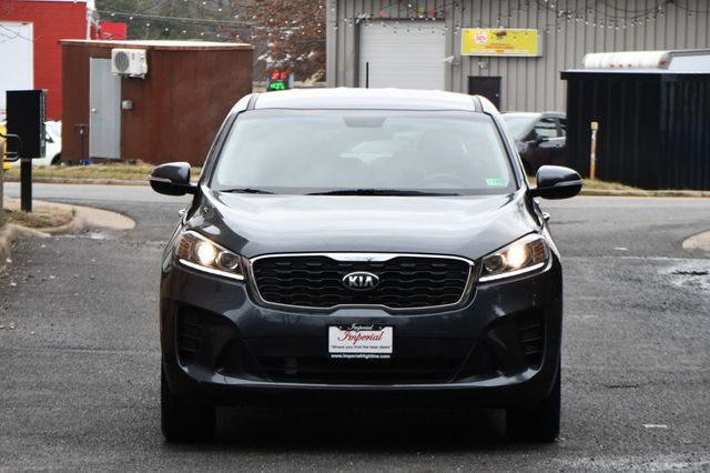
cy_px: 236
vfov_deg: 8.2
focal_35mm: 168
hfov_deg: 12.2
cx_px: 355
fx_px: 3311
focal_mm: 112
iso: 320
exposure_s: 1/250
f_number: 5.6
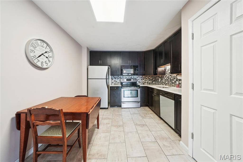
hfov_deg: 112.6
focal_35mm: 12
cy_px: 81
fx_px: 81
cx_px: 122
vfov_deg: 90.0
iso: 400
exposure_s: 1/8
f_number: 8
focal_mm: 12
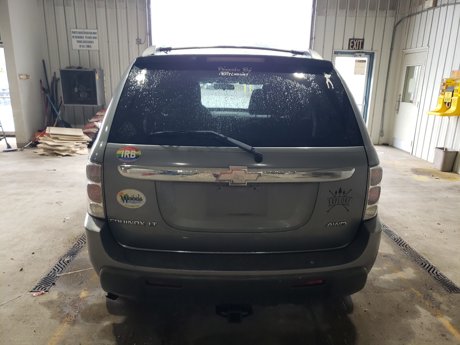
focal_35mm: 26
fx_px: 346
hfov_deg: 67.3
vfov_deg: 53.1
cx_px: 230
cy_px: 172
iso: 69
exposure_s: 1/60.2
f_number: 1.5
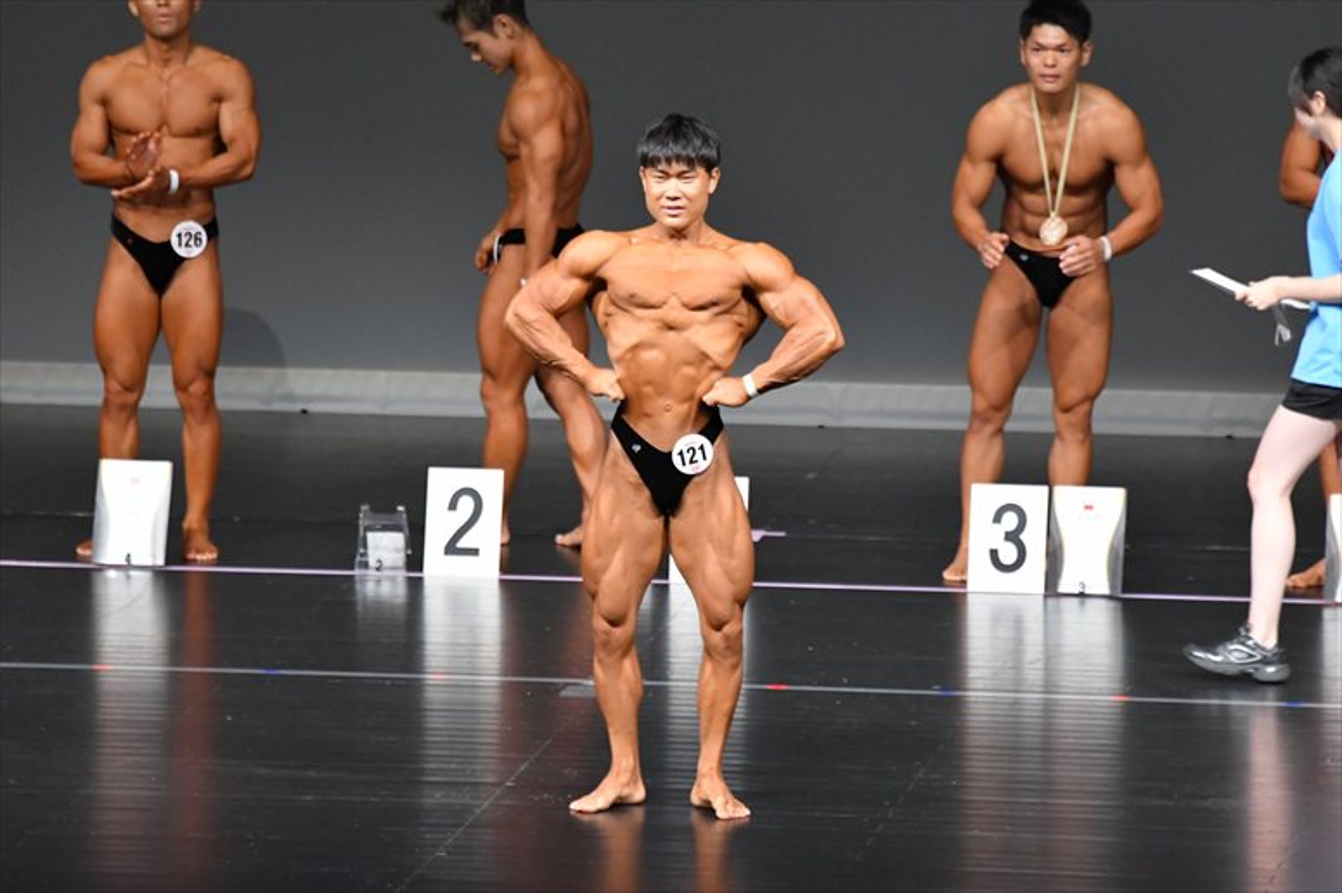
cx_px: 671
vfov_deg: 4.6
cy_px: 446
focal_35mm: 300
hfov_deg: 6.9
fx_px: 11178
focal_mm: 200
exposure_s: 1/400
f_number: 5.6
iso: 5000
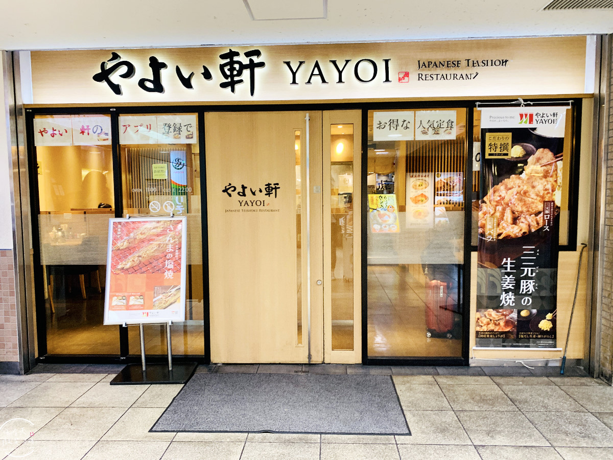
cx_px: 306
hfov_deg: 67.3
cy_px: 230
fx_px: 460
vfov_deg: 53.1
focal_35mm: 26
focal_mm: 4.25
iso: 125
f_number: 1.8
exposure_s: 1/60
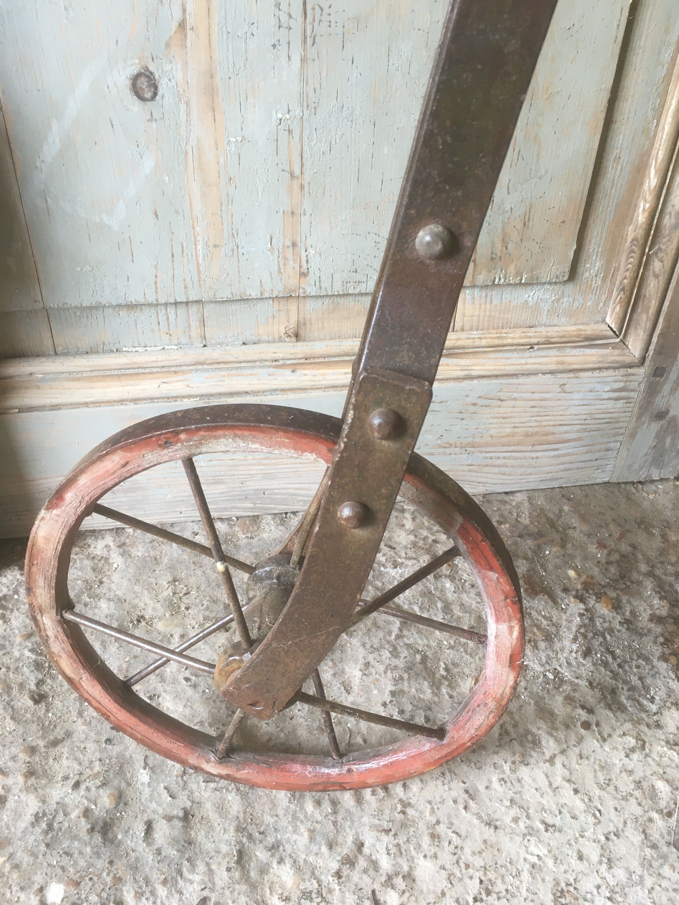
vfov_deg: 61.7
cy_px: 452
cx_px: 340
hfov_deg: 48.2
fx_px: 758
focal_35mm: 29
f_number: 2.2
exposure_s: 1/33
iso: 64
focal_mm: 4.15
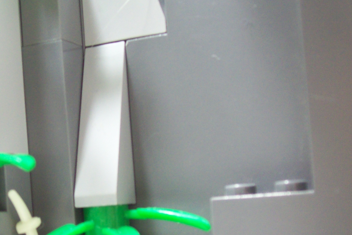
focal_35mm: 77
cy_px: 188
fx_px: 753
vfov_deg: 17.6
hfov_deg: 25.8
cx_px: 64
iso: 160
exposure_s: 1/9.14
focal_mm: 7.6
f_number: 3
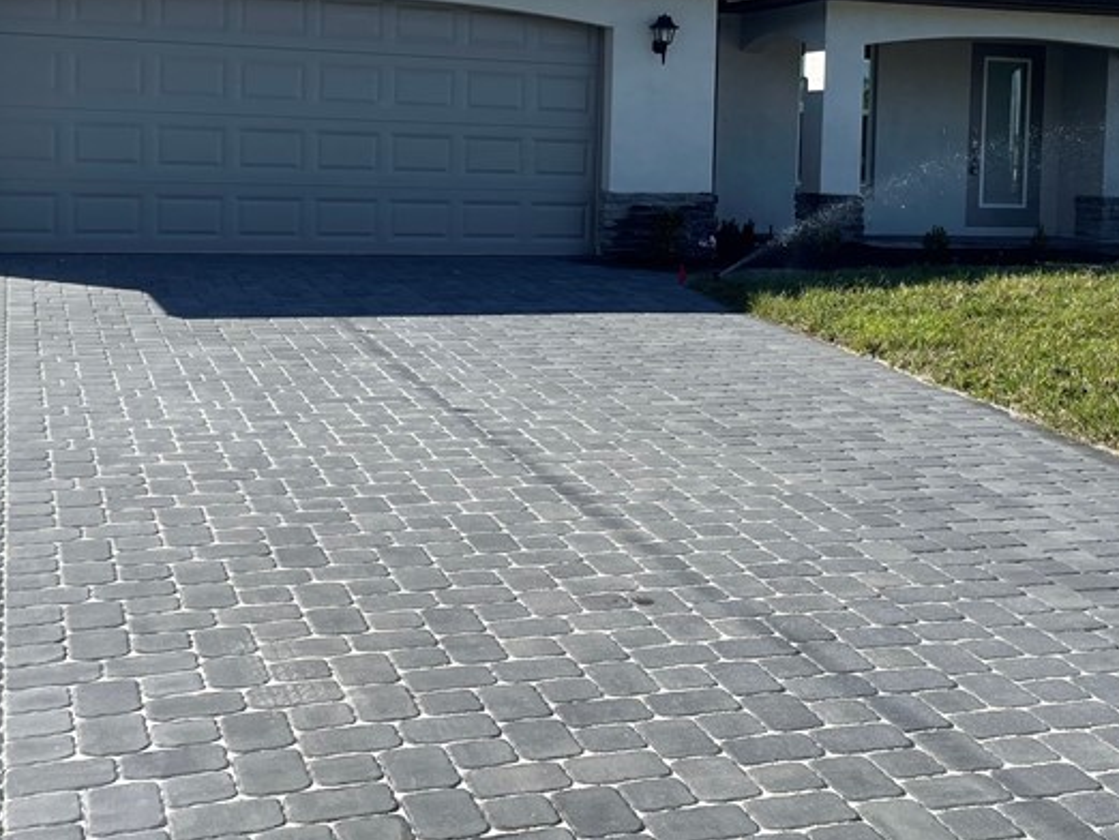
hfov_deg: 37.3
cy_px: 225
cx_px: 669
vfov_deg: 28.2
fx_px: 1649
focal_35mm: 51
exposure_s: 1/3125
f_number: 1.6
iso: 32
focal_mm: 4.2
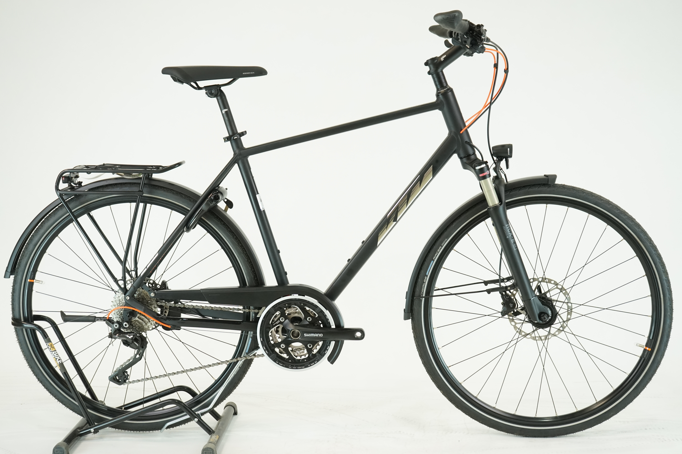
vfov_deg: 24.6
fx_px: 1042
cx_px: 341
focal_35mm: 55
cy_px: 227
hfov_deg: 36.2
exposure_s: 1/200
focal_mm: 55
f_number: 5.6
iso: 1600
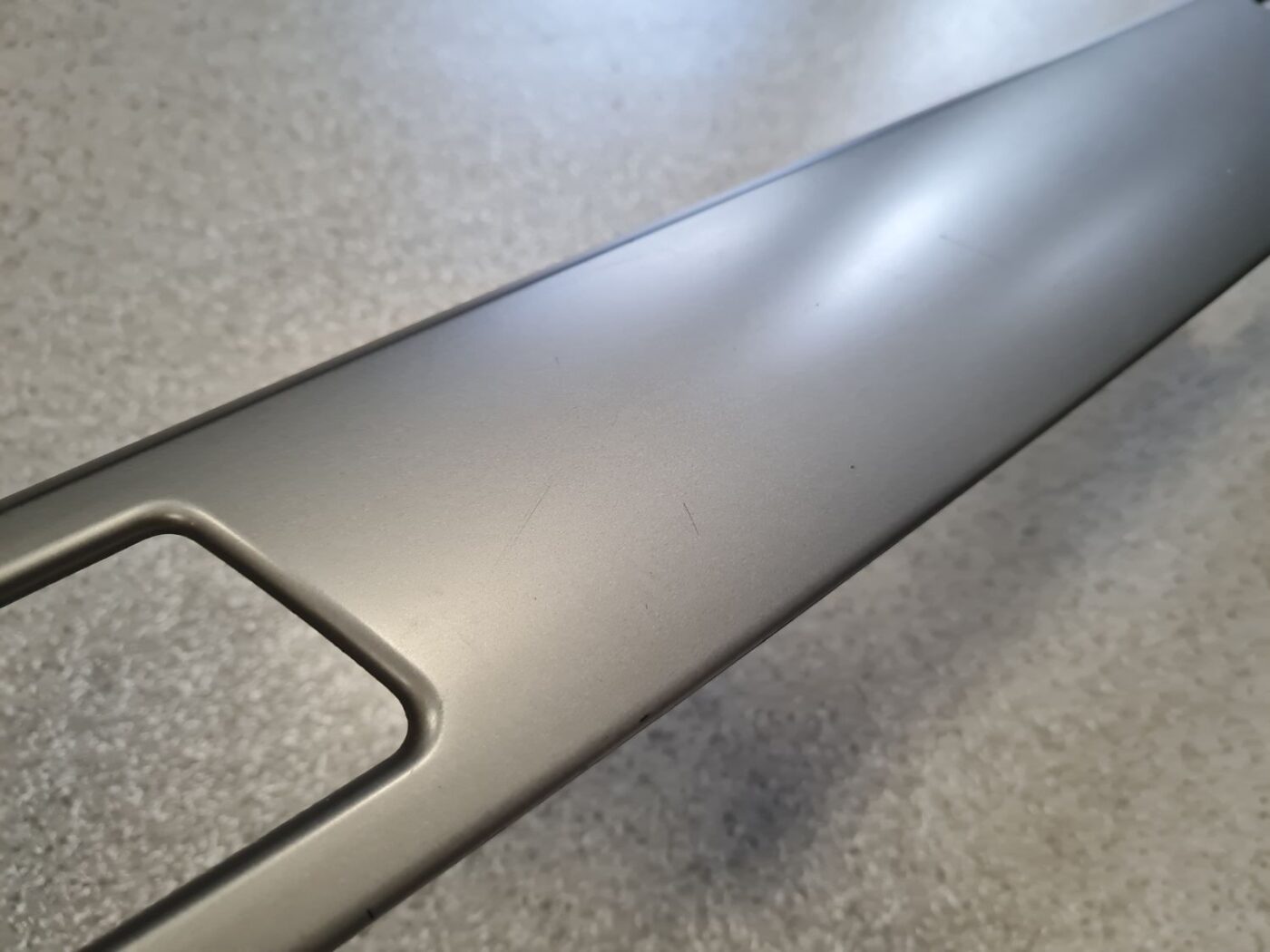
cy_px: 476
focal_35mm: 26
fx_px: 954
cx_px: 635
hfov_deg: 67.3
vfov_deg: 53.1
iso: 250
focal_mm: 5.4
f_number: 1.8
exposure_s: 1/100
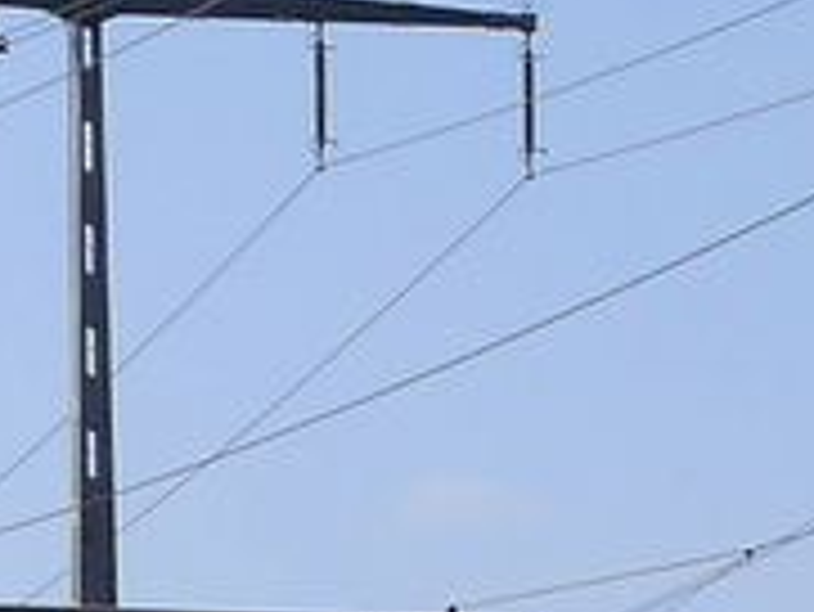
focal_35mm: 265
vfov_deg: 5.5
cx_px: 1165
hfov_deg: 7.4
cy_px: 1204
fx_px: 6236
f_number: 9
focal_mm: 20
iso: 160
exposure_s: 1/400
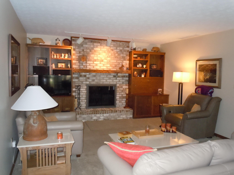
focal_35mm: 28
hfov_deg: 63.4
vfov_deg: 49.7
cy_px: 88
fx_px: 189
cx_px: 117
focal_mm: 5
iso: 800
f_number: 3.7
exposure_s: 1/25
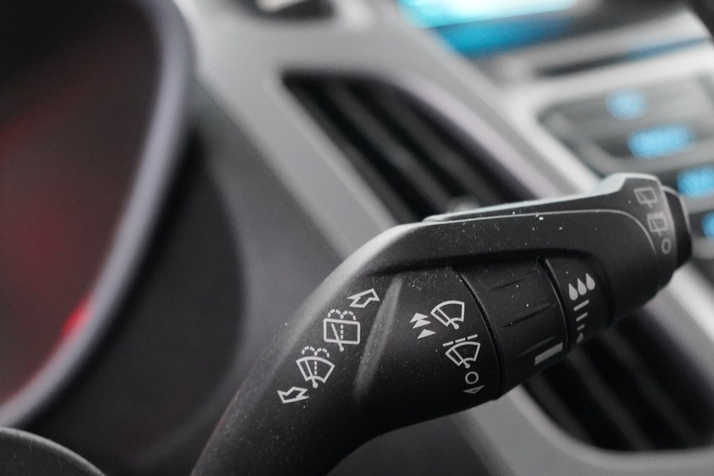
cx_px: 482
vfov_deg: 19.4
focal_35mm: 70
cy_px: 311
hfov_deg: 28.6
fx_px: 1388
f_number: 4
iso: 10000
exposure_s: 1/40
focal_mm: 40
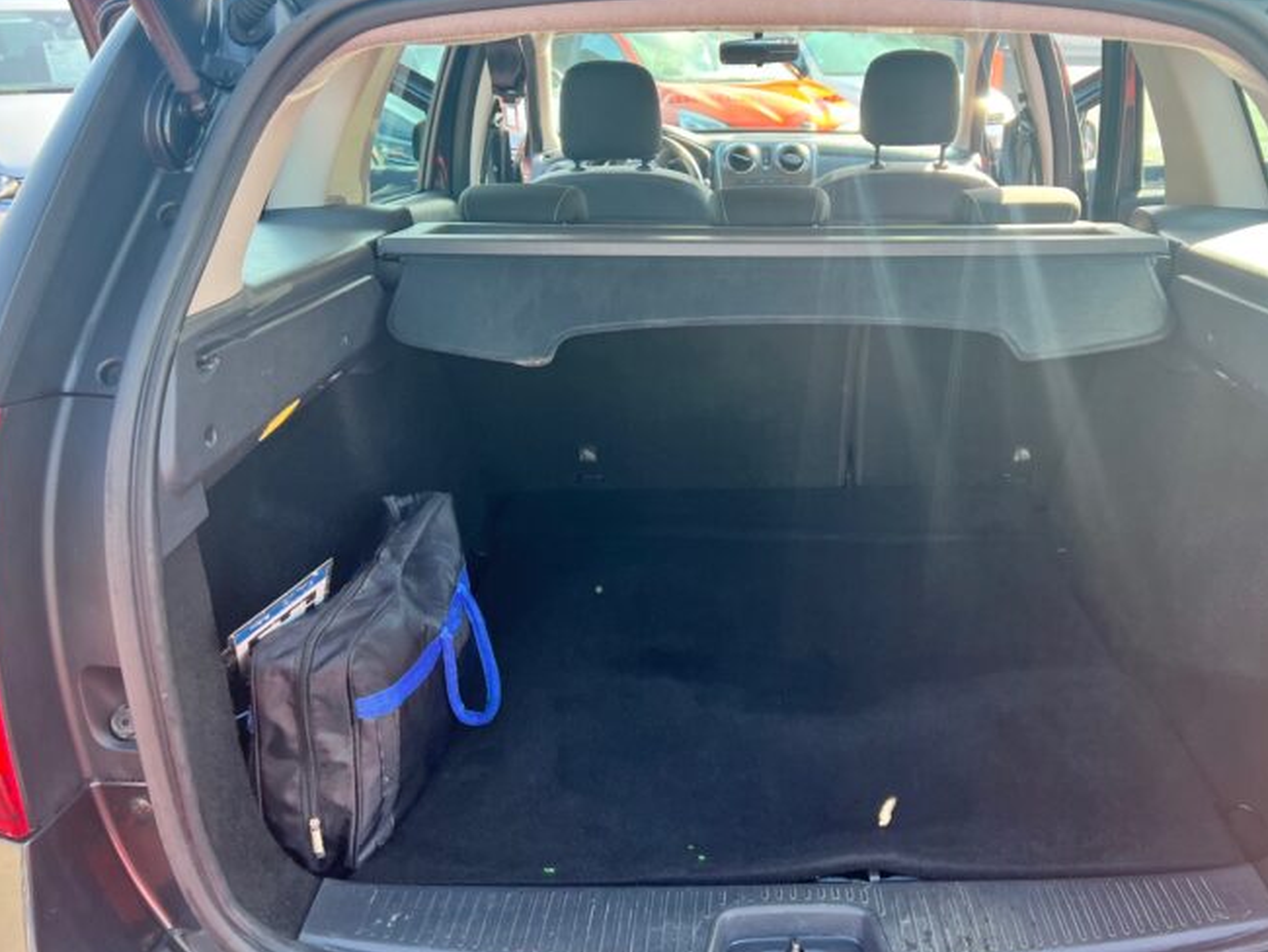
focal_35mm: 32
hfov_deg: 56.4
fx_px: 1173
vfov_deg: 44.2
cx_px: 761
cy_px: 462
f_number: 1.5
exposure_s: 1/163
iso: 64
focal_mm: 5.7
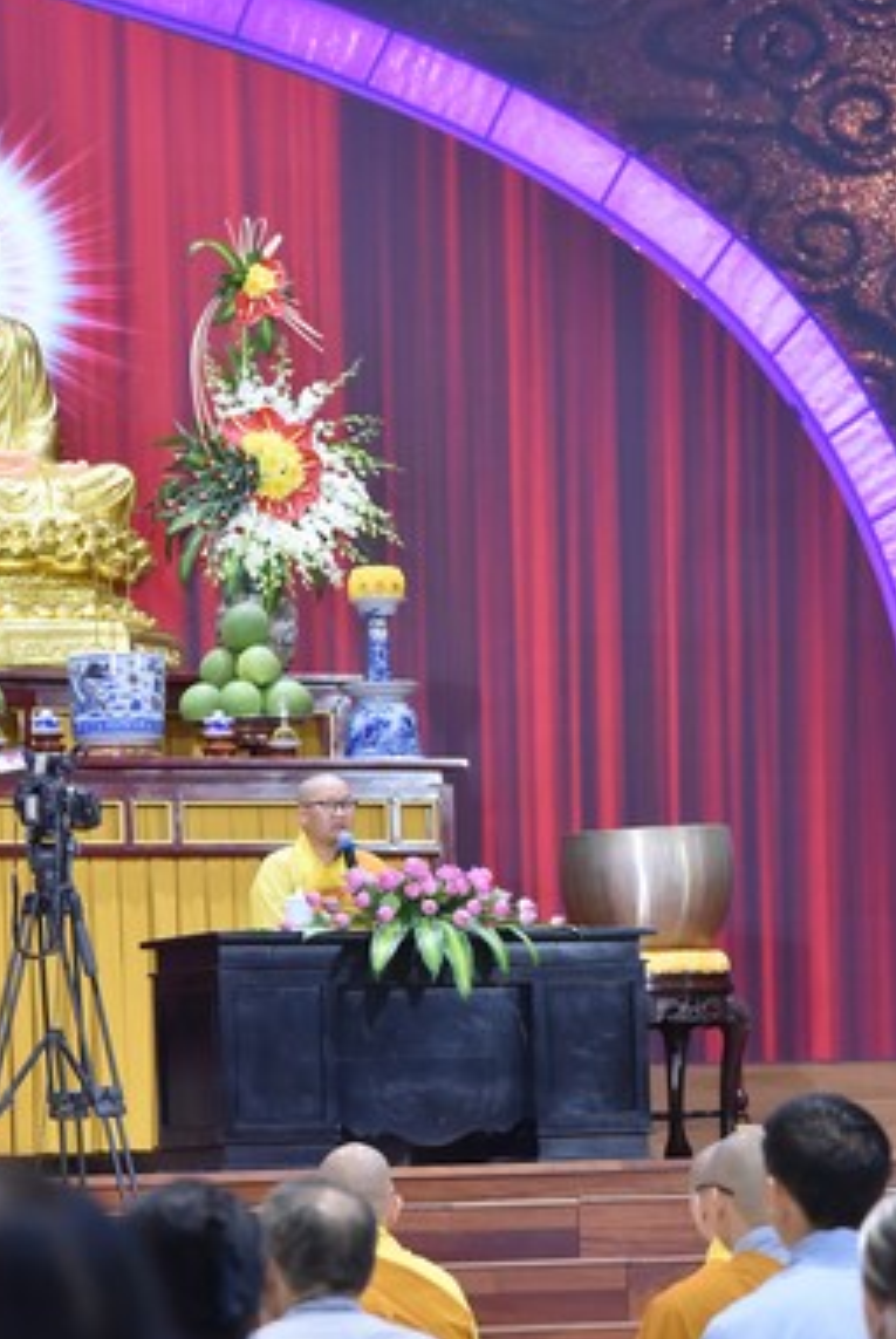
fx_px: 6031
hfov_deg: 8.5
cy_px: 1051
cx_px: 260
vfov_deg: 12.6
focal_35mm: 162
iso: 3200
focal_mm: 95
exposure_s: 1/125
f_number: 5
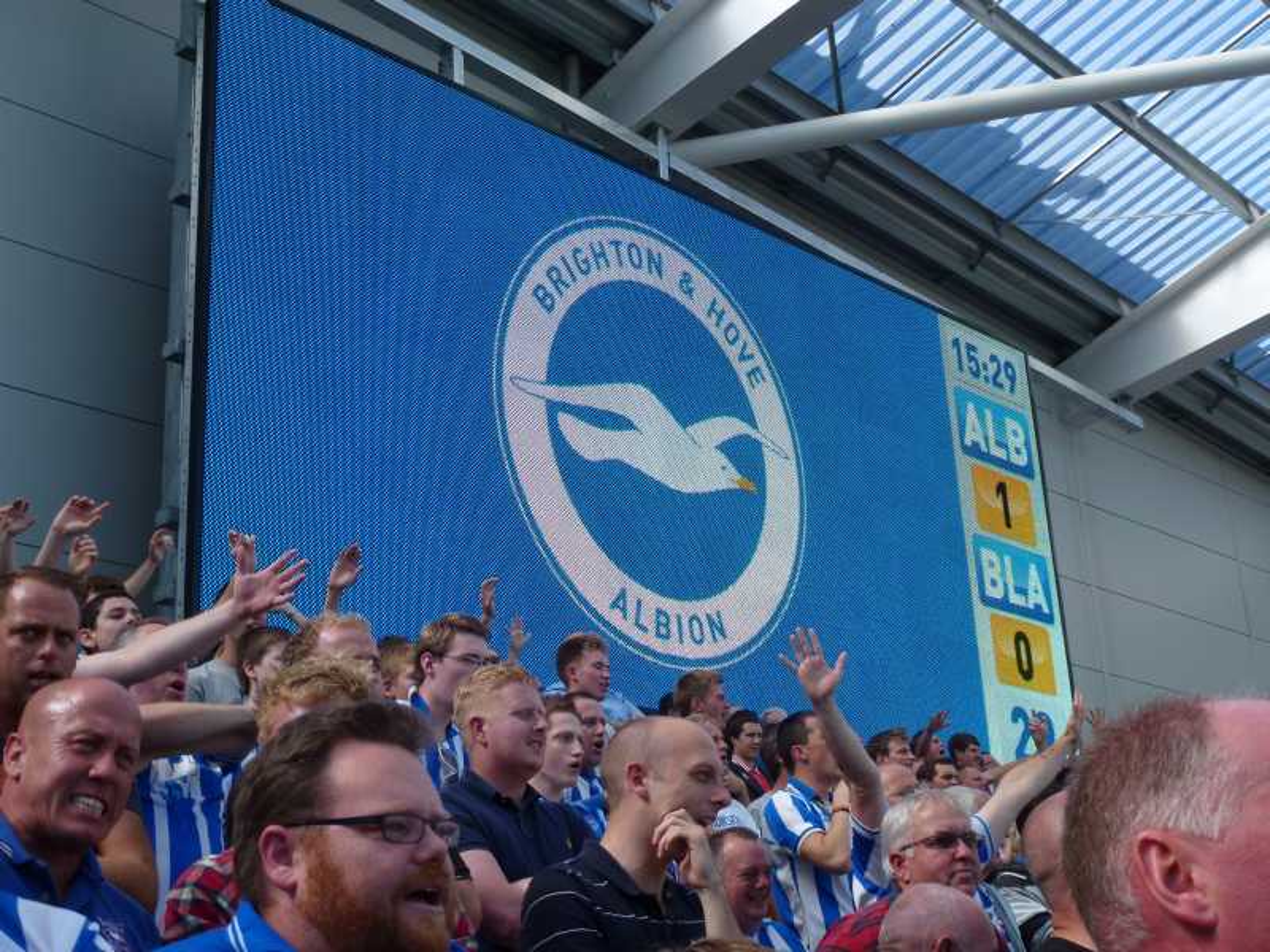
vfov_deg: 29.7
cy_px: 476
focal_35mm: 49
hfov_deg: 38.9
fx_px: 1798
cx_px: 635
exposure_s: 1/320
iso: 100
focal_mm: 8.7
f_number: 4.1
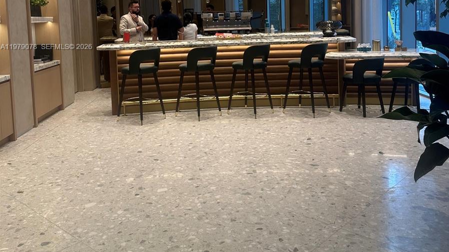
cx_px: 225
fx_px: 417
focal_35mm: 35
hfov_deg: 56.6
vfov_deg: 32.7
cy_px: 48
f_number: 1.78
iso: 125
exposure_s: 1/120
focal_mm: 6.86
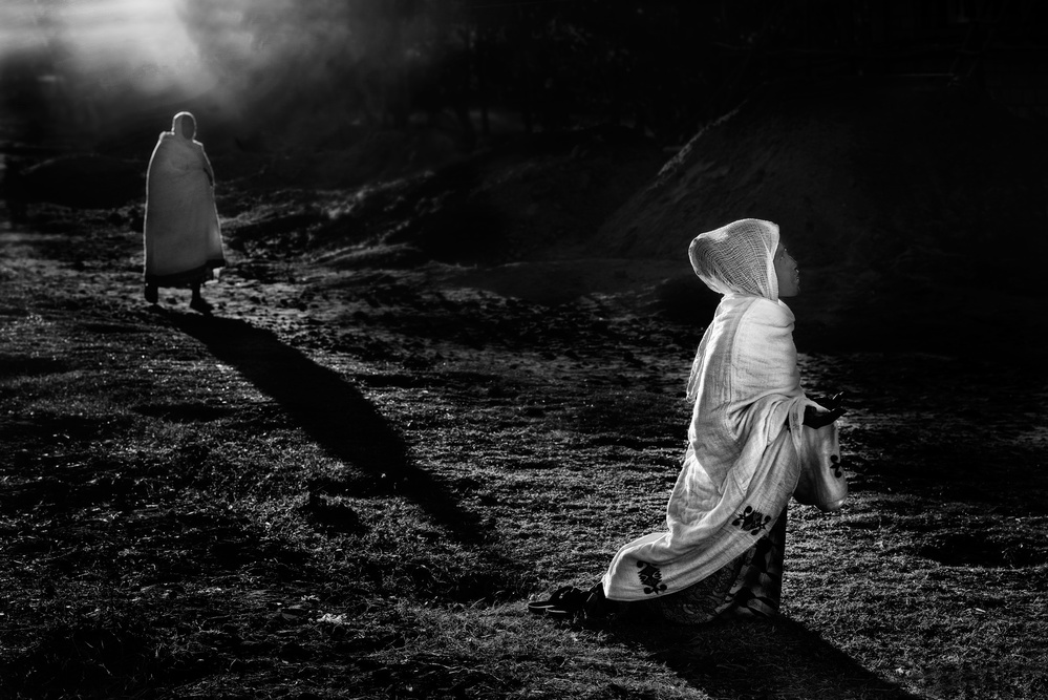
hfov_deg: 26.3
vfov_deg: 17.7
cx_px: 524
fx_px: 2242
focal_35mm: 77
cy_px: 350
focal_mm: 77
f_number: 6.7
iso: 100
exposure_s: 1/500
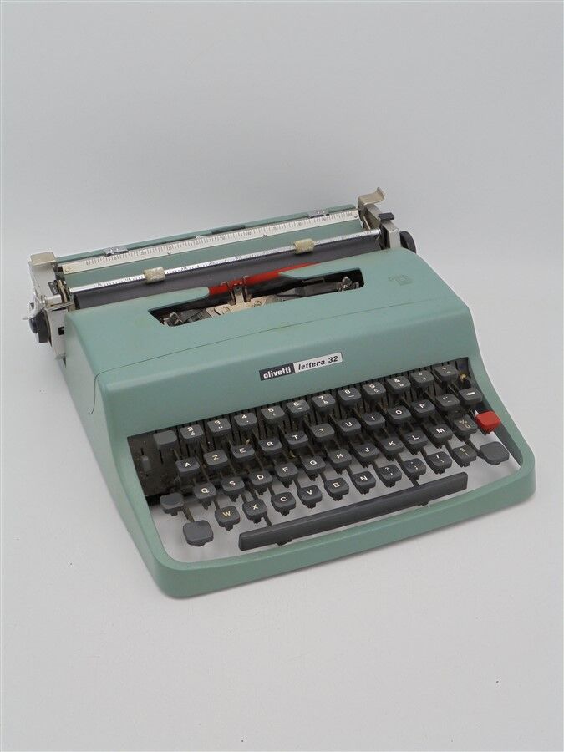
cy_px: 376
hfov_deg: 29.7
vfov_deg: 38.9
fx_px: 1064
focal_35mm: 49
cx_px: 282
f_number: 4.8
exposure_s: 1/125
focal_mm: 8.9
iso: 100
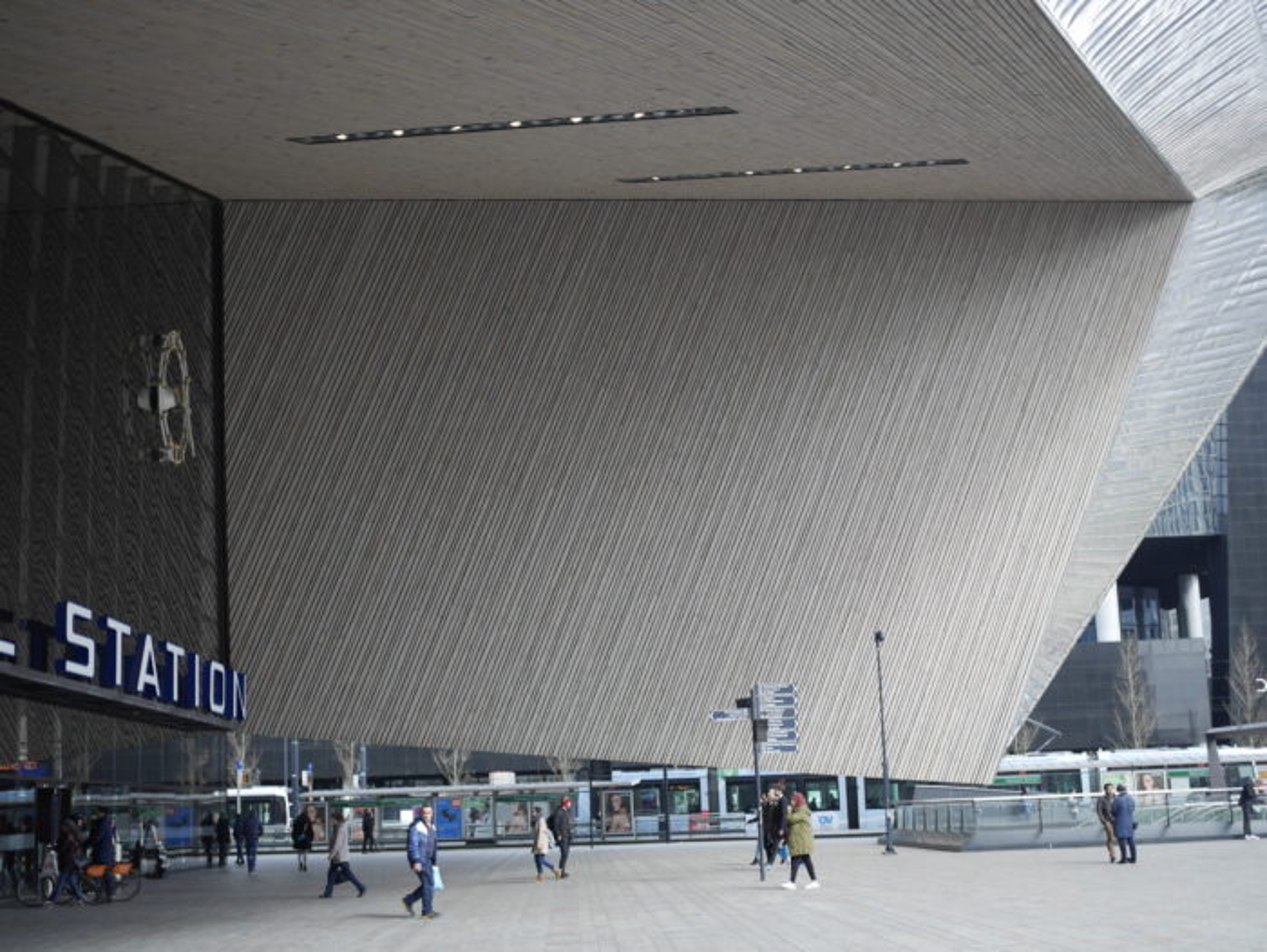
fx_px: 1831
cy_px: 476
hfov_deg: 38.2
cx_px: 634
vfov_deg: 29.1
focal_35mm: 50
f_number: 2
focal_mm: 25
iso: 200
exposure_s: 1/100
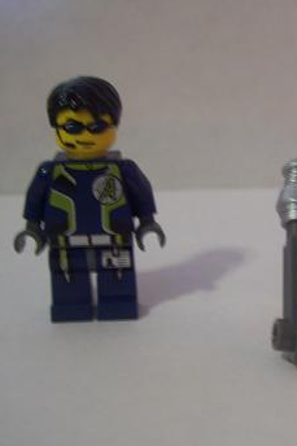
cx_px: 235
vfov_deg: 38.9
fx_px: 632
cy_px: 220
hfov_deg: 26.0
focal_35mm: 51
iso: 160
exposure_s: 1/8
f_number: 2.7
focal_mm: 6
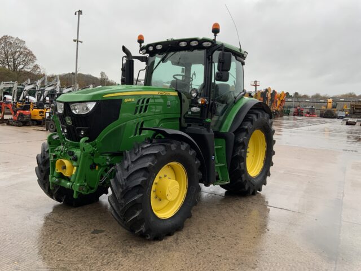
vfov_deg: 48.2
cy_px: 136
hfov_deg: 61.7
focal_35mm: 29
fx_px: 302
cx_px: 180
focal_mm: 3
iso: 32
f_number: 1.8
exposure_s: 1/122
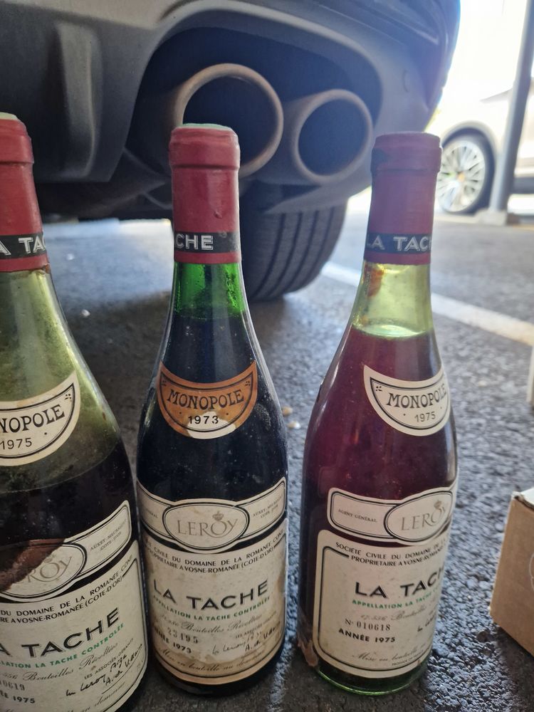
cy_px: 356
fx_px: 473
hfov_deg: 58.9
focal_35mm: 23
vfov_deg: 73.9
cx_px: 267
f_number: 1.8
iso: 500
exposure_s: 1/100
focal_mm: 5.4
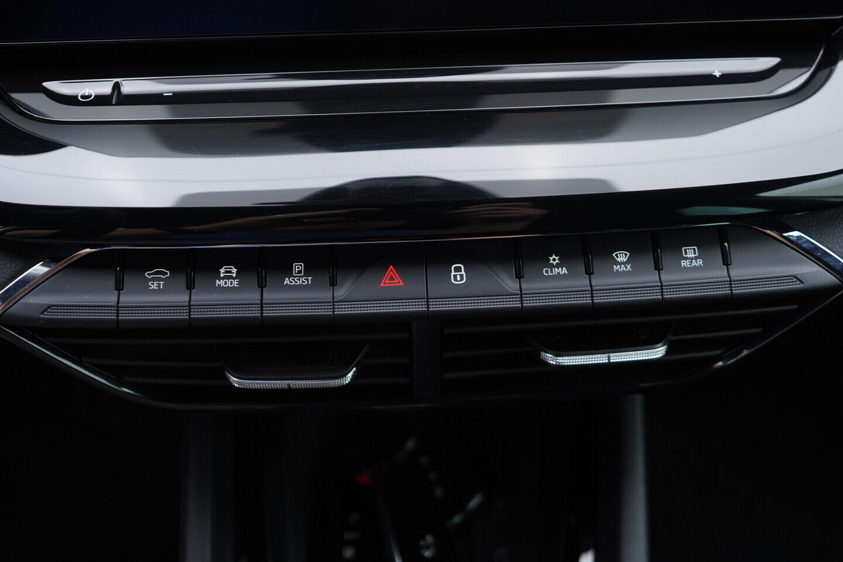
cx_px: 422
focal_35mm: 36
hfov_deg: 53.1
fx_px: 843
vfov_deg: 36.9
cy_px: 281
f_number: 2.8
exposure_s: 1/40
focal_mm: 24
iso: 250
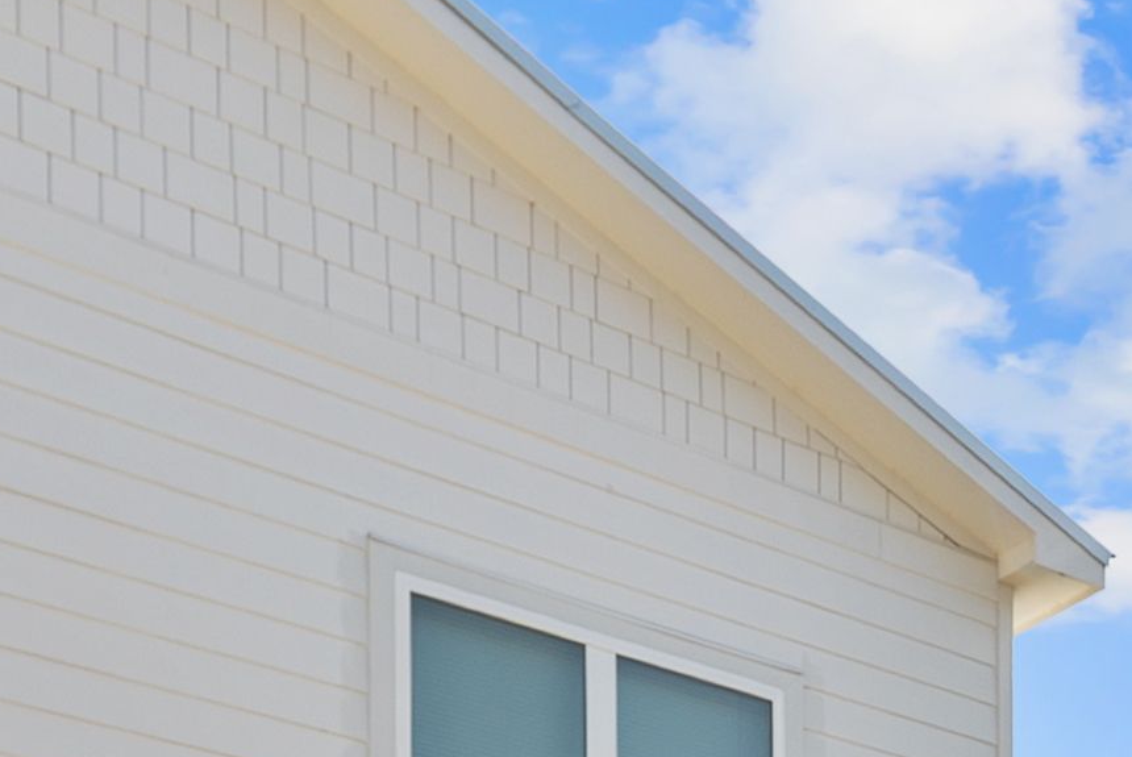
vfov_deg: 16.3
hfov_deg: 28.7
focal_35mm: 69
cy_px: 1410
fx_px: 2171
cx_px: 874
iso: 40
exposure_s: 1/160
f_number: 7.1
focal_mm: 14
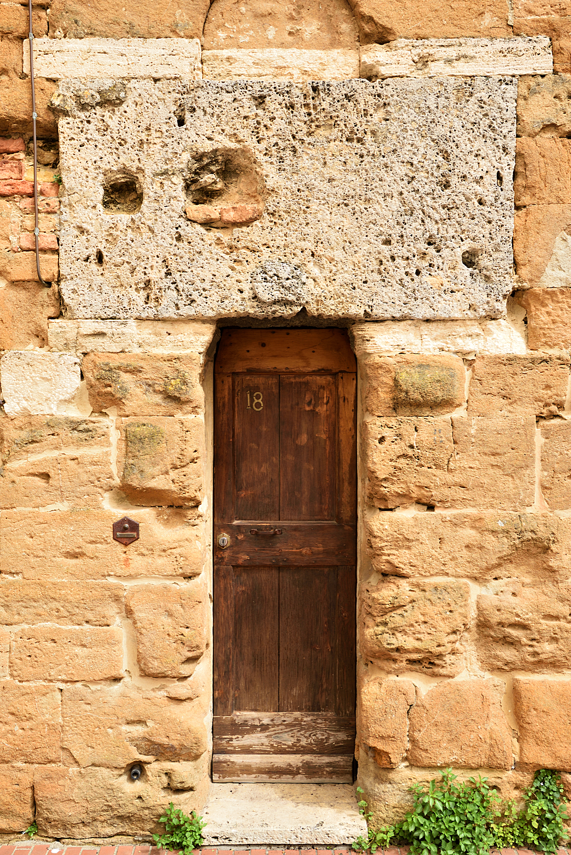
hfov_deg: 41.2
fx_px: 760
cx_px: 286
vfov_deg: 58.7
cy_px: 428
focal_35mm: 32
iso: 250
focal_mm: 32
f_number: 6.3
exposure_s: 1/320
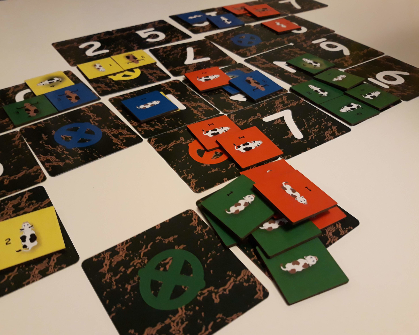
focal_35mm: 30
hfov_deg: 58.7
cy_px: 168
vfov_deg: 48.5
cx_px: 193
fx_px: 372
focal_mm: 3.7
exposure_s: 1/24
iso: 250
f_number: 1.7
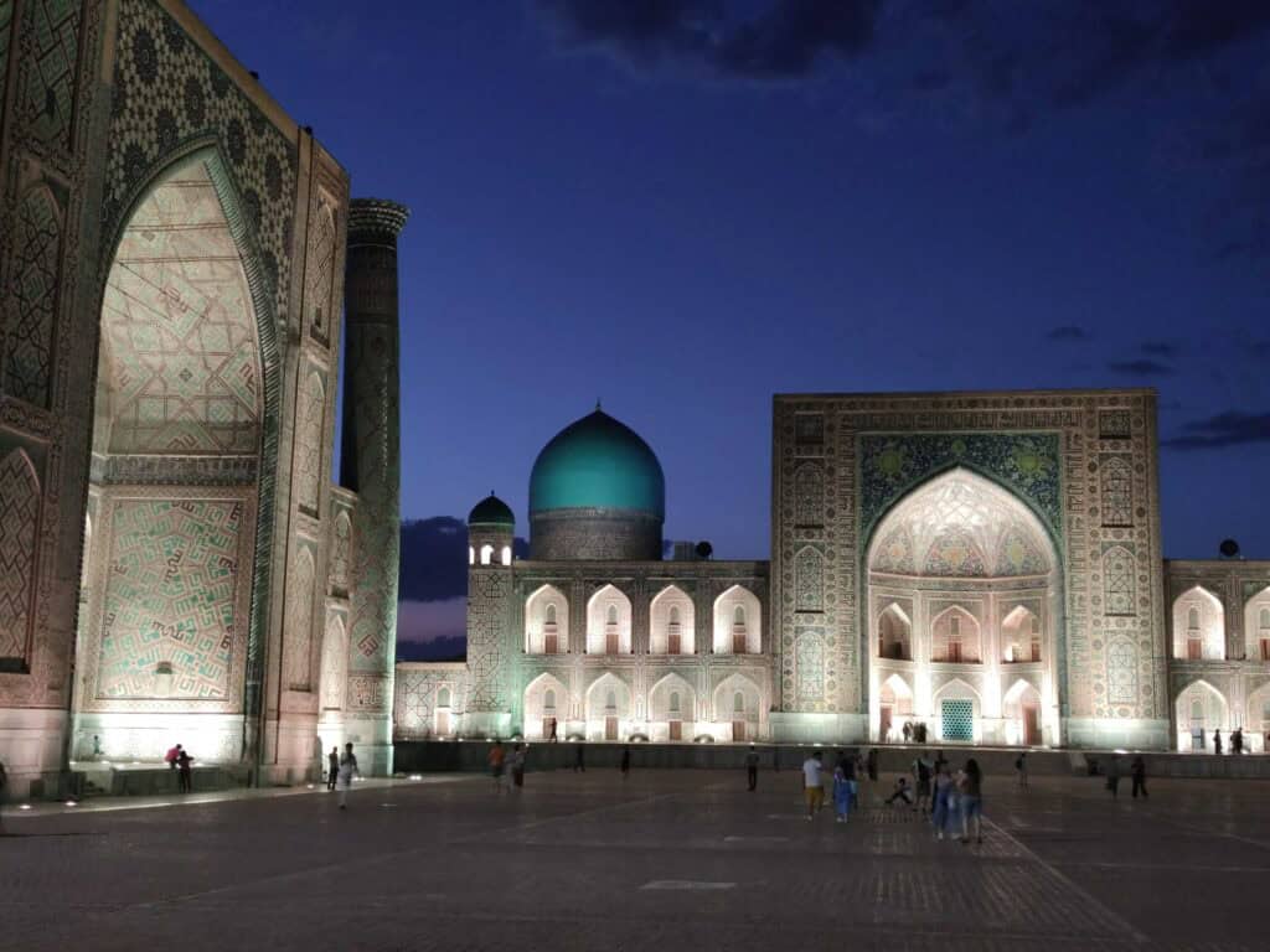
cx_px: 635
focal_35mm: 42
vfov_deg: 34.3
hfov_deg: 44.8
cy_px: 476
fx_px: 1541
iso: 845
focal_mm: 6.7
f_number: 1.7
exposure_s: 1/50
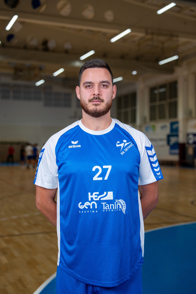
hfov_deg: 27.5
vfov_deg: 40.3
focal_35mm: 49
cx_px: 98
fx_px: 400
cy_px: 147
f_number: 2.8
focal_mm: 49
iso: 500
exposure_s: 1/250
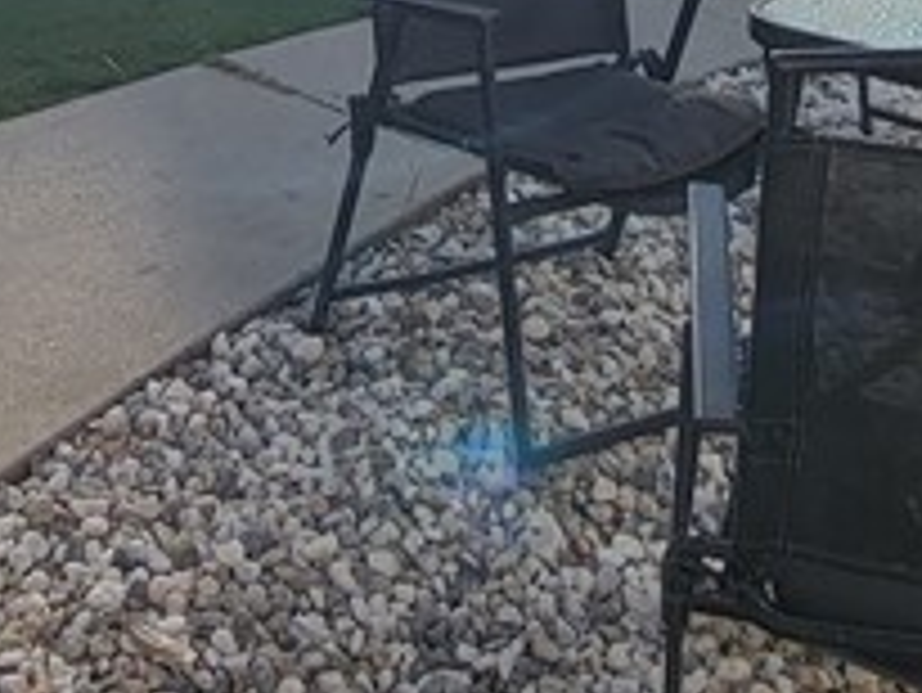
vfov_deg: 19.6
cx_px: 288
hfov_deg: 29.5
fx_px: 1732
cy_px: -351
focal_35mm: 65
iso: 50
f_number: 2.2
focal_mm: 2.2
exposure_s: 1/1839
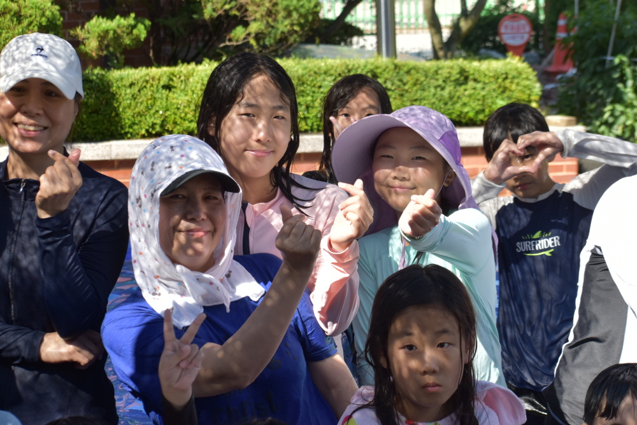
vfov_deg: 13.1
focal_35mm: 105
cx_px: 318
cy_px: 212
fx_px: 1859
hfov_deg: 19.4
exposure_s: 1/250
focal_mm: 70
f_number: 8
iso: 220
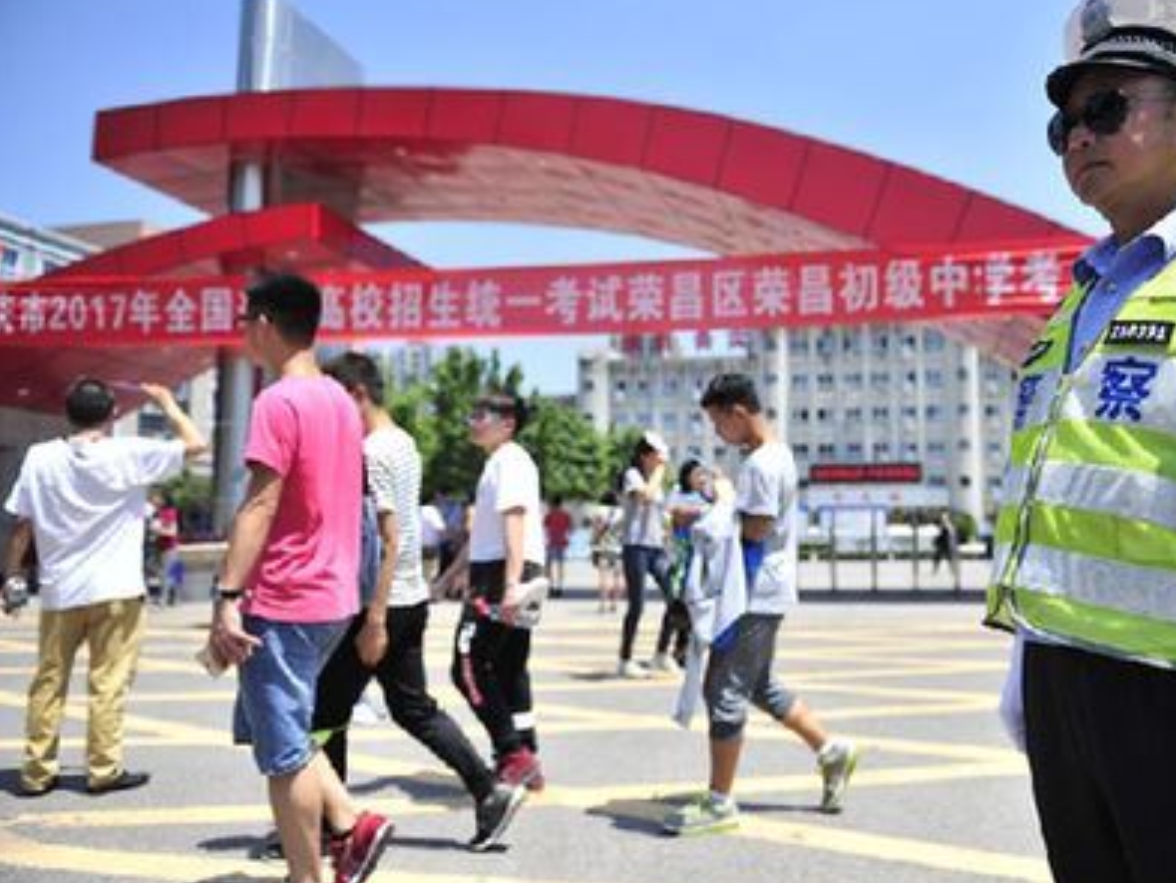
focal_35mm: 30
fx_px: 1019
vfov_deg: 46.8
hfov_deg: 58.9
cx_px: 759
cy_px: 425
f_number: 2.8
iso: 500
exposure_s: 1/8000
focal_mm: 24
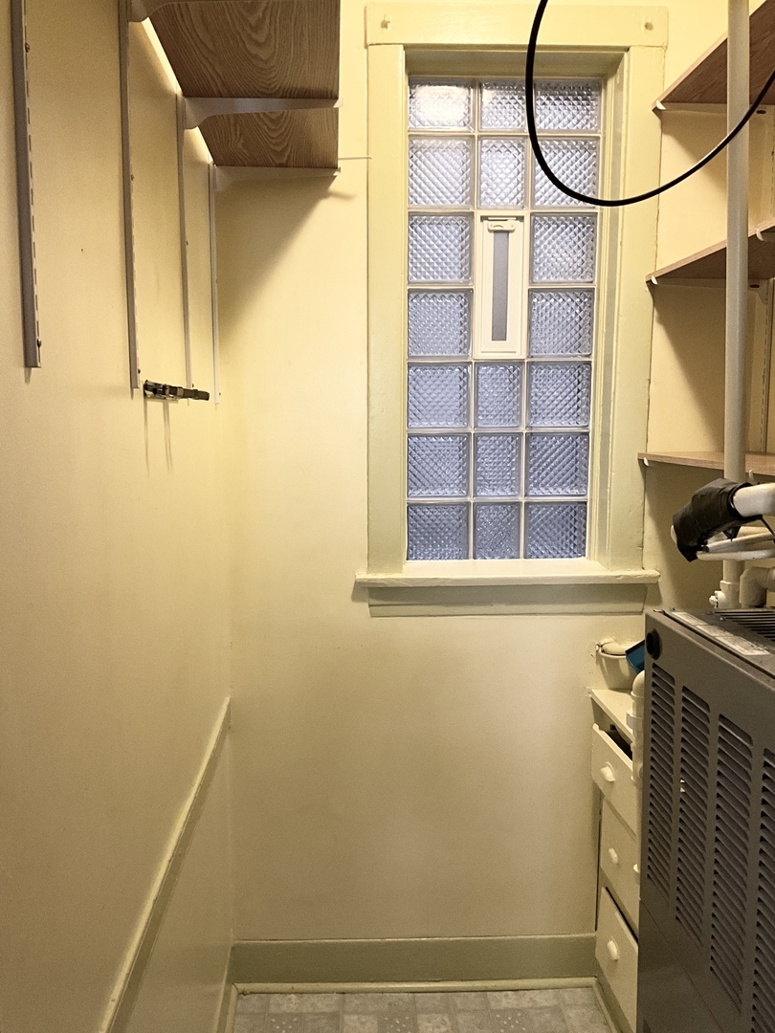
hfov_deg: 48.2
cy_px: 516
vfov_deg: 61.7
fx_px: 866
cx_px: 388
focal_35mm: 29
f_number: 1.8
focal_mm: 3
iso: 320
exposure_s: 1/44
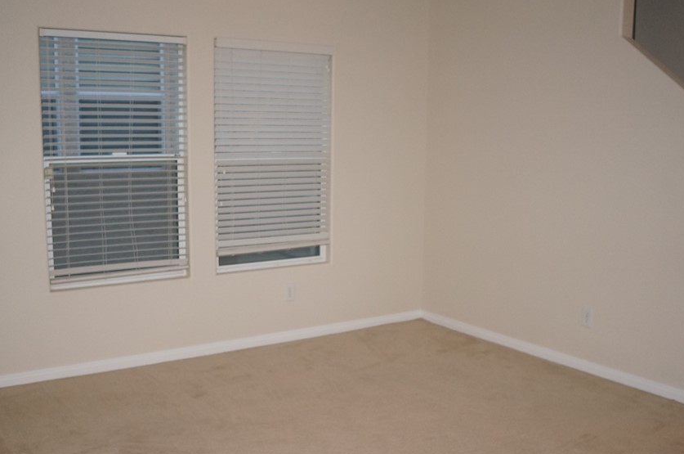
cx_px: 340
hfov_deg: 49.6
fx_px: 740
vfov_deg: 34.0
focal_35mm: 39
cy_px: 254
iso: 800
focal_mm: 20
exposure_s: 1/60
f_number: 2.8
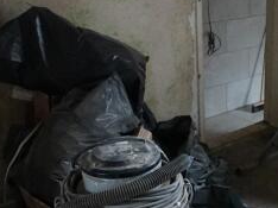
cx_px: 314
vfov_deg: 24.4
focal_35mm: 59
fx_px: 473
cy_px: 162
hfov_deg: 29.2
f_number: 2.8
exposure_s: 1/50
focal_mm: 14
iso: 6400
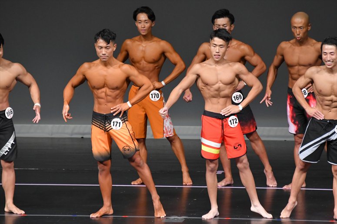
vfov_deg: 3.7
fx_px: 3509
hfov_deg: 5.5
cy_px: 112
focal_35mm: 375
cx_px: 168
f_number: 5.6
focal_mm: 250
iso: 4000
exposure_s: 1/400
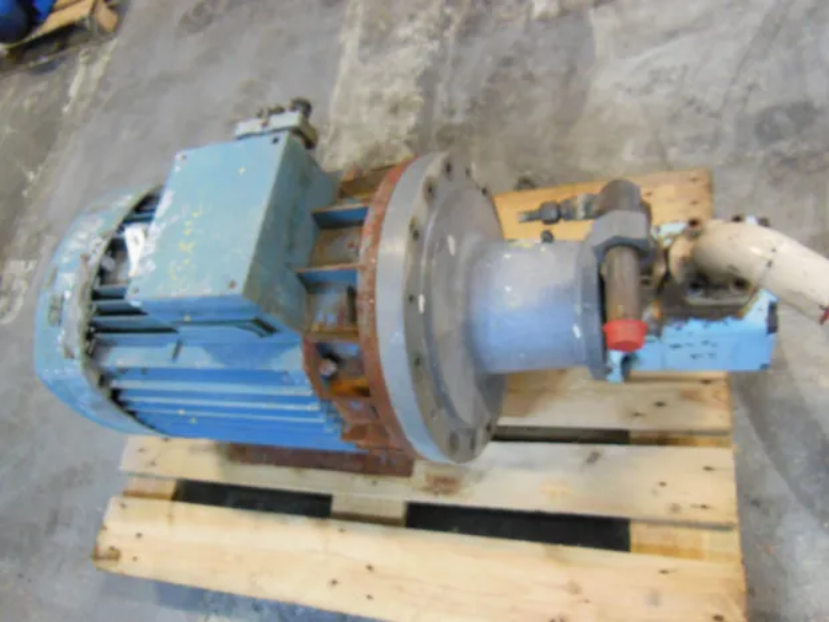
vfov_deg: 54.9
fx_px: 599
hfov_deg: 69.4
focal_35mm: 25
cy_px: 311
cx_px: 414
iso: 400
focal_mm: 4.5
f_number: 3.5
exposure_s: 1/8
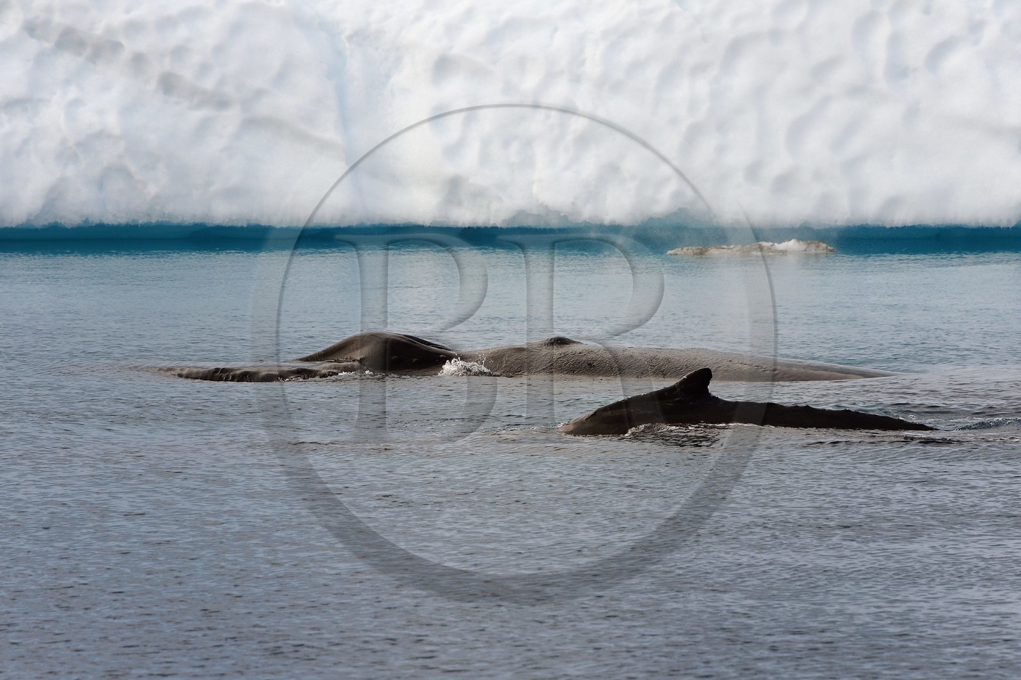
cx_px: 510
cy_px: 340
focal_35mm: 280
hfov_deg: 7.4
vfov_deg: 4.9
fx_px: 7939
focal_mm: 280
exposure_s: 1/640
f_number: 8
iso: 400
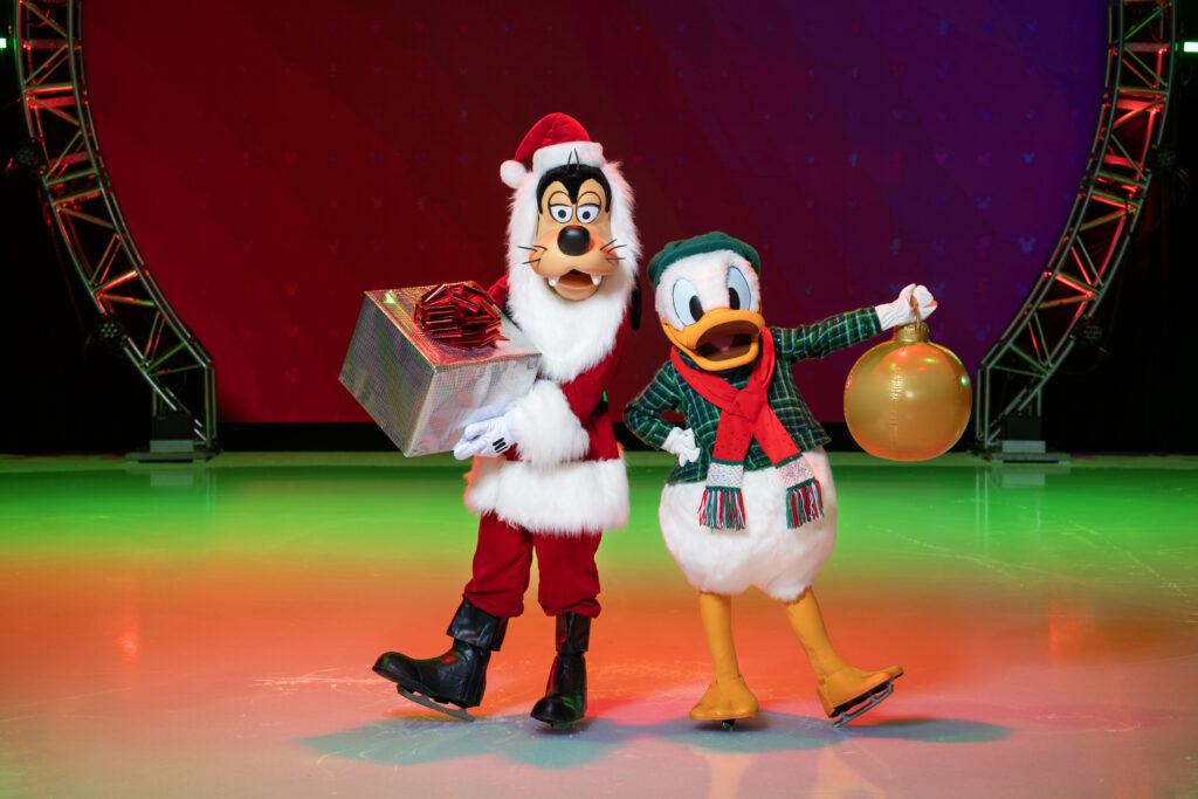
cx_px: 599
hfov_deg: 23.9
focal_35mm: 85
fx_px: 2829
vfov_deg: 16.1
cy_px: 400
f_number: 5.6
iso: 400
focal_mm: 85
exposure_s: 1/60
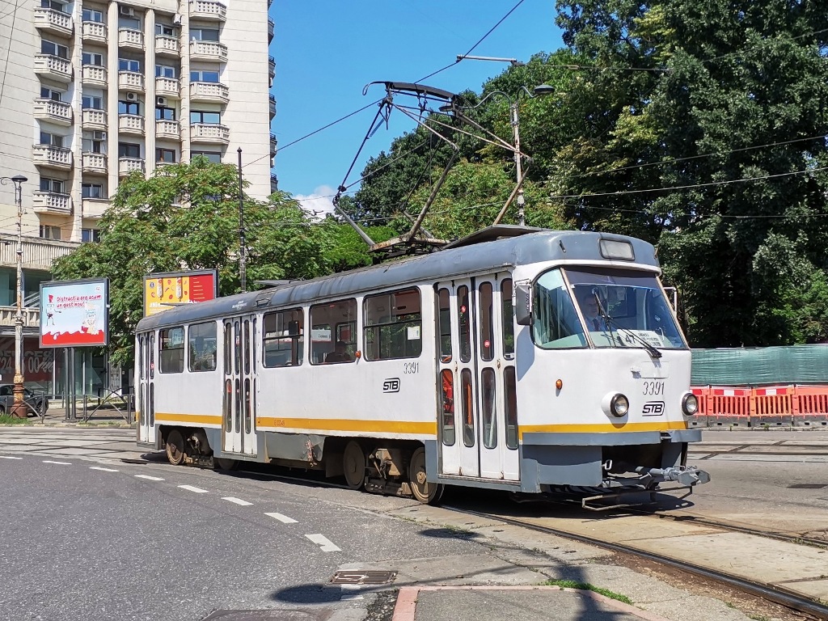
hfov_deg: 45.8
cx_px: 414
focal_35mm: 41
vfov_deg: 35.1
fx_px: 981
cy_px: 310
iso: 50
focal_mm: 4.75
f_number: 1.8
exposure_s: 1/1502
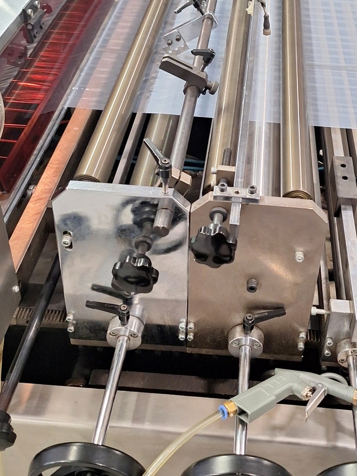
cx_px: 232
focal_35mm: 44
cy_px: 158
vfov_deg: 42.4
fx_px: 605
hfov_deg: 32.7
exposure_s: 1/50
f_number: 1.8
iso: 160
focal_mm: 5.54
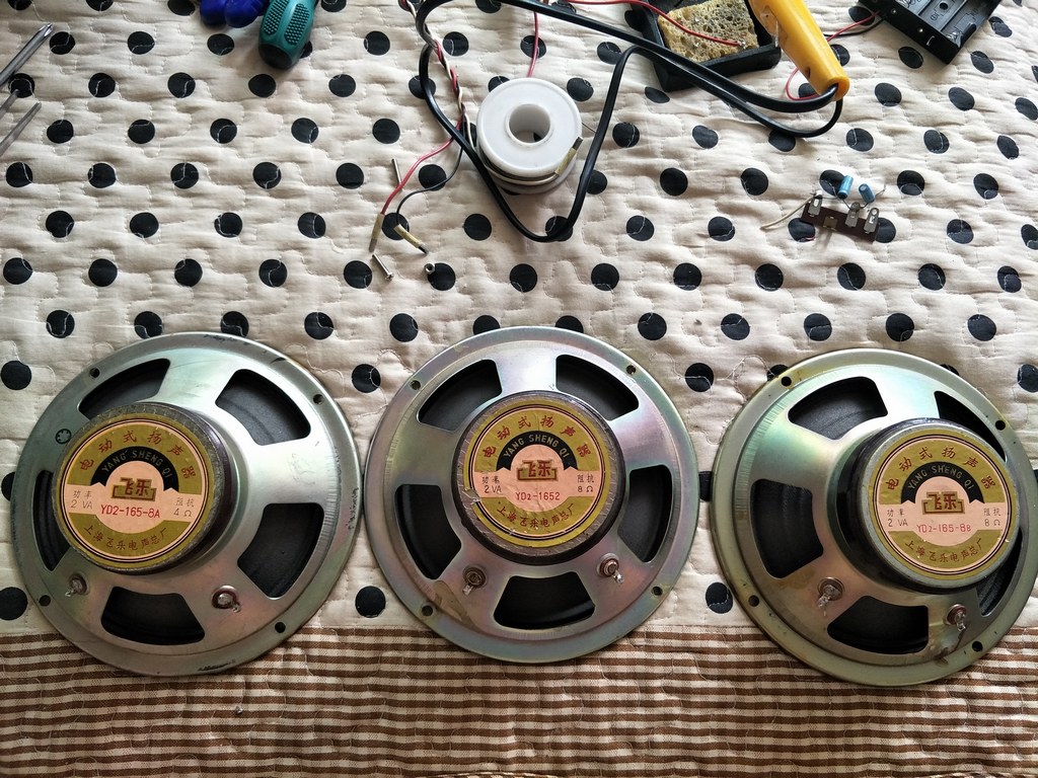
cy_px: 389
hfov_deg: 76.4
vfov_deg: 61.1
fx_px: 660
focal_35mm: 22
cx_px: 519
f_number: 1.7
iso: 168
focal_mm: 3.79
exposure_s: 1/33
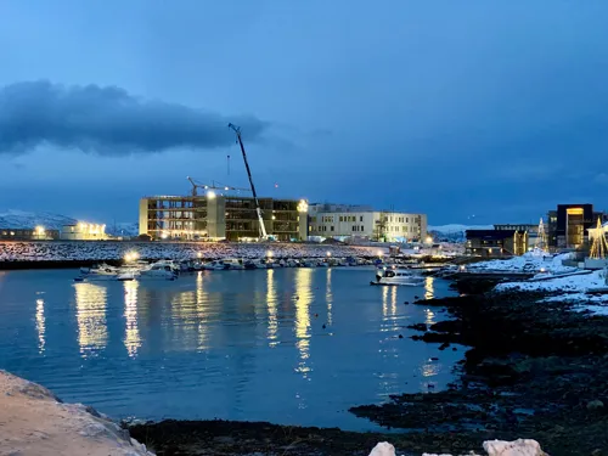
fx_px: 913
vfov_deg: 28.0
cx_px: 304
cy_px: 228
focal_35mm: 52
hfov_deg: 36.8
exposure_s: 1/25
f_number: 2
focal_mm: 6
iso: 640
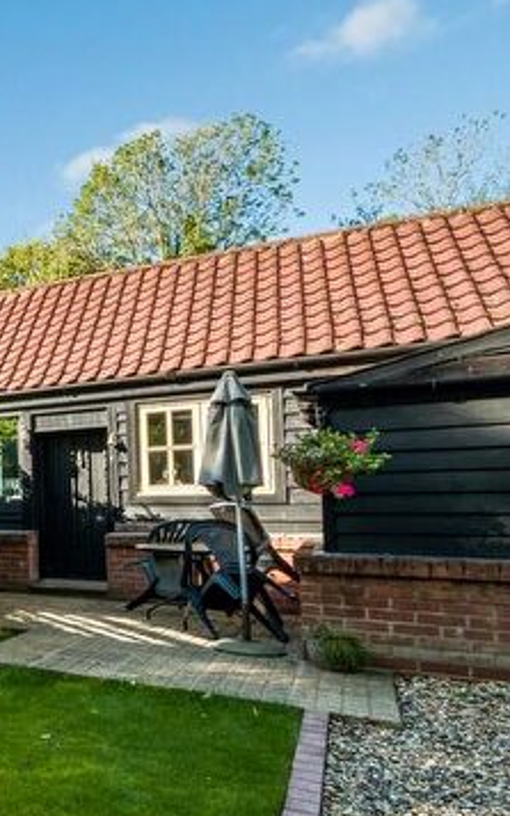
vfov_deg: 62.5
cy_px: 479
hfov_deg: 26.7
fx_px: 667
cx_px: -288
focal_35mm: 30
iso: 160
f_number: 9
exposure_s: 1/80
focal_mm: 10.1
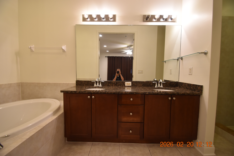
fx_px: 97
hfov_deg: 100.4
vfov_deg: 77.3
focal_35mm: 15
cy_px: 78
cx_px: 117
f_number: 3.5
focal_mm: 10
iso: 800
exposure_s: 1/60
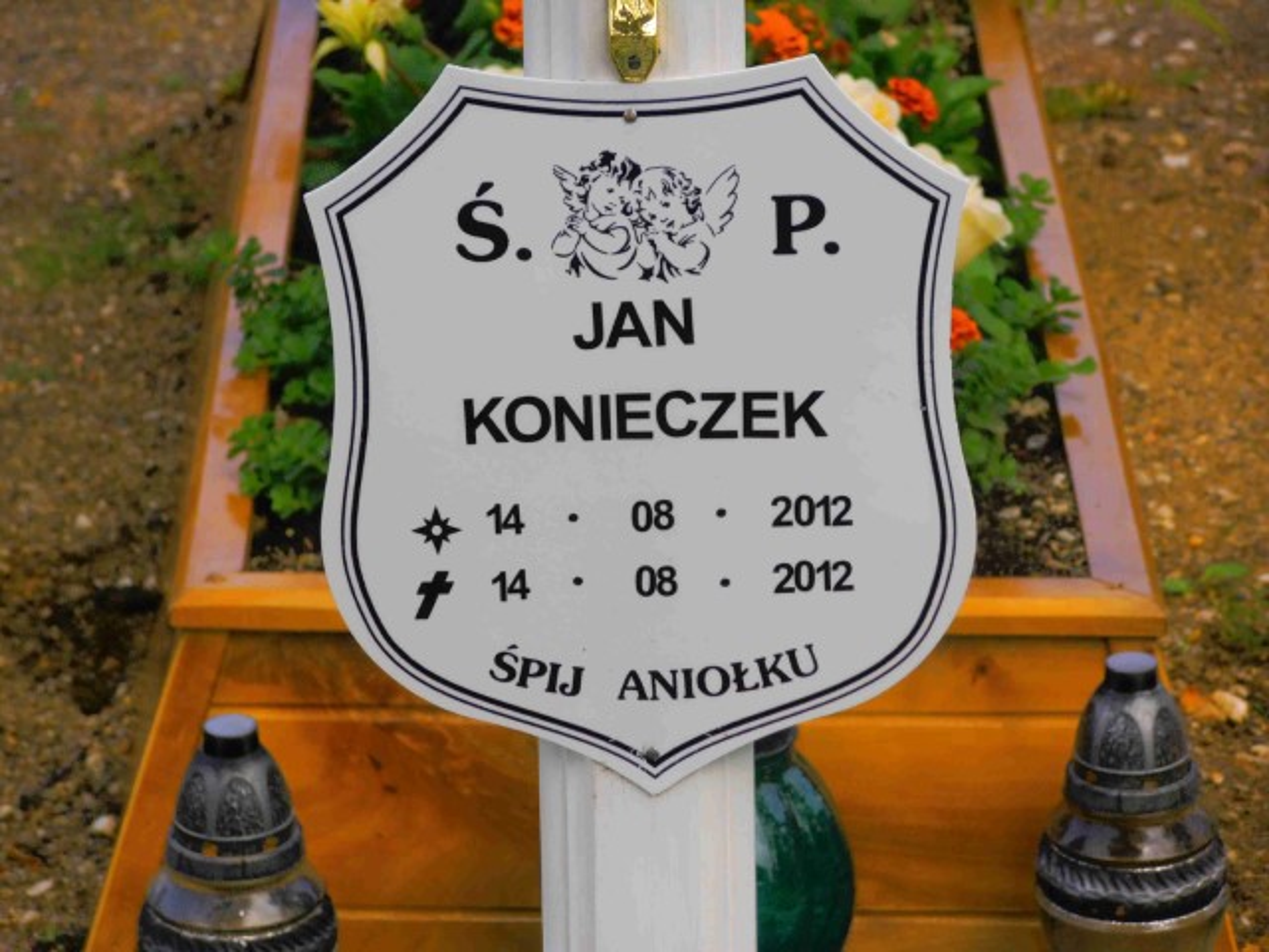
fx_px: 7259
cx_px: 634
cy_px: 476
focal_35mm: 198
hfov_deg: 10.0
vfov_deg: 7.5
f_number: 5.8
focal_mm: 35.05
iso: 80
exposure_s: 1/250
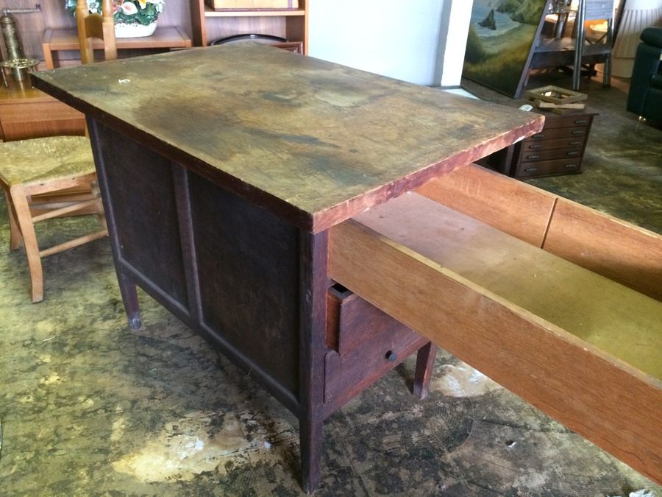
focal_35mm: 30
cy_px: 248
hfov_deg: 60.0
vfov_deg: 46.8
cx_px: 331
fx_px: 574
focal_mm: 4.12
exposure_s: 1/20
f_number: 2.2
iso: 320
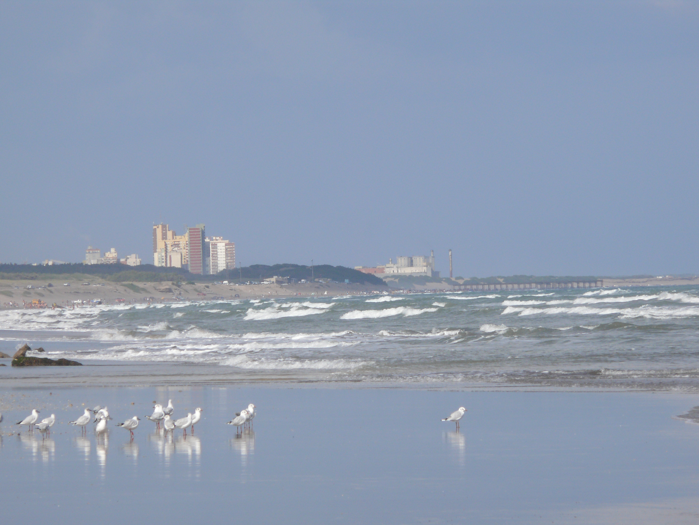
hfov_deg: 4.7
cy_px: 262
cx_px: 350
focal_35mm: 420
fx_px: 8481
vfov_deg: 3.5
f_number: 11
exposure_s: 1/200
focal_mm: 88.8
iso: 100
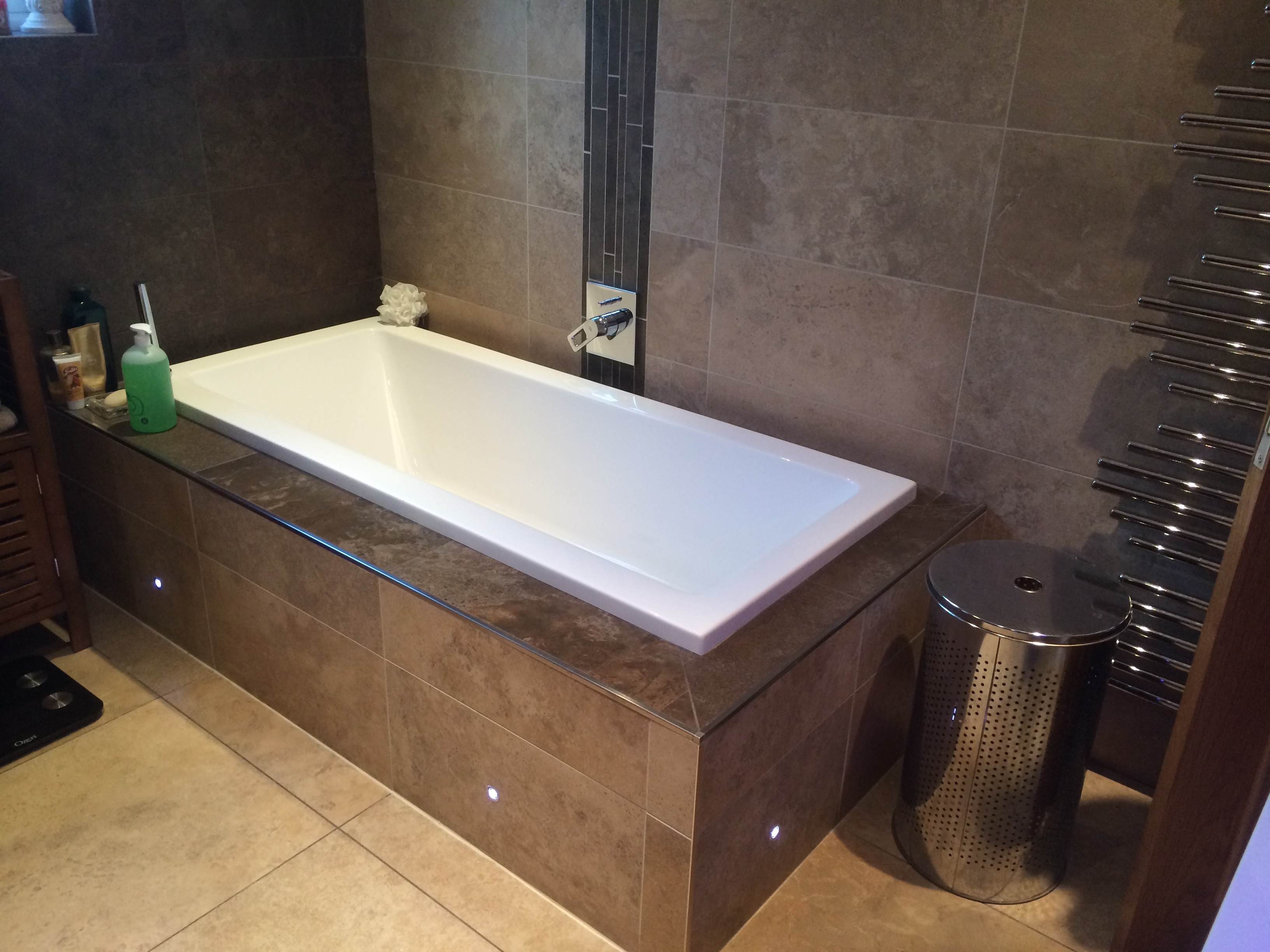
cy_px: 476
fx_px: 1101
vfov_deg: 46.8
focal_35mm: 30
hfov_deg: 60.0
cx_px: 635
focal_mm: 4.12
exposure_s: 1/30
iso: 64
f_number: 2.2
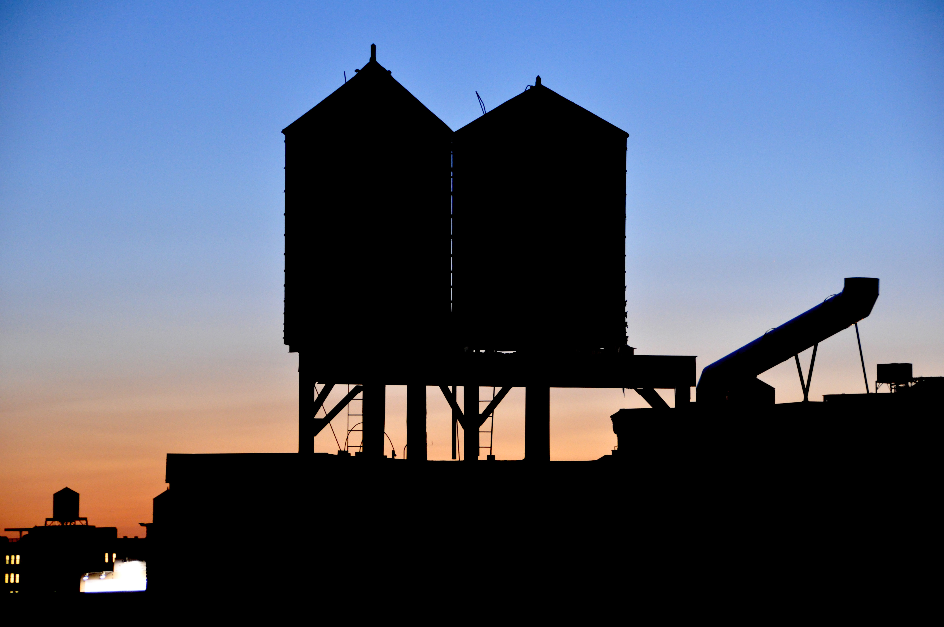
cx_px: 472
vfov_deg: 11.1
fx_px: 3221
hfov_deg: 16.7
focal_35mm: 123
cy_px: 314
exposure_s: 1/13
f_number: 5
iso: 1600
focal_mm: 82
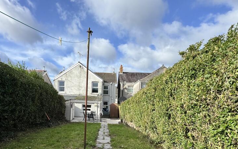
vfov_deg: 55.4
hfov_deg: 81.9
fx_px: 136
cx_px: 104
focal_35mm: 21
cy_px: 105
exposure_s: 1/1236
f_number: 2.2
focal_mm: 2.22
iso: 40
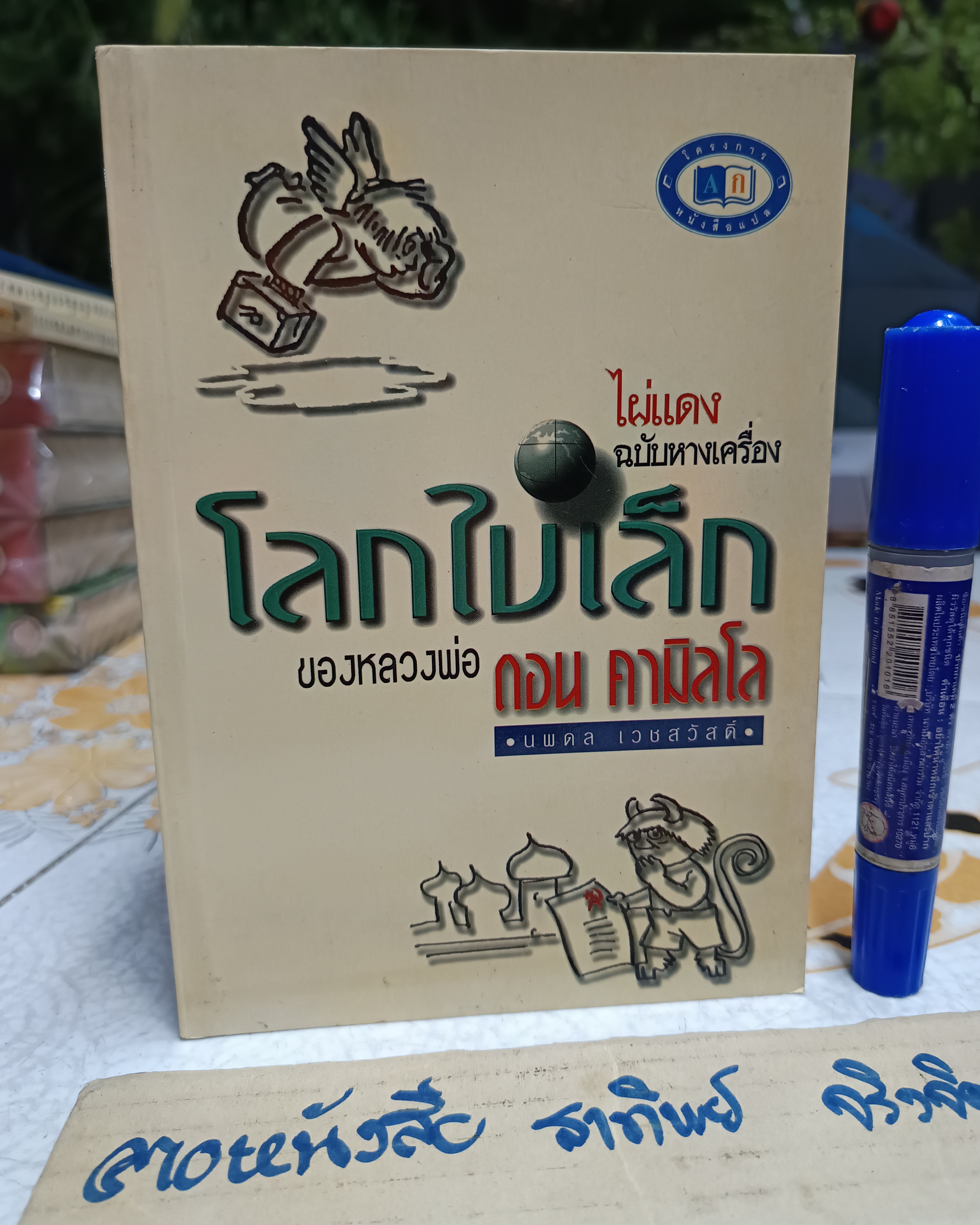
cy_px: 587
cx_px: 492
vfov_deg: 66.0
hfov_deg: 54.9
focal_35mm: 26
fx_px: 943
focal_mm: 5.31
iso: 1086
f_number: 1.7
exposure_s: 1/25
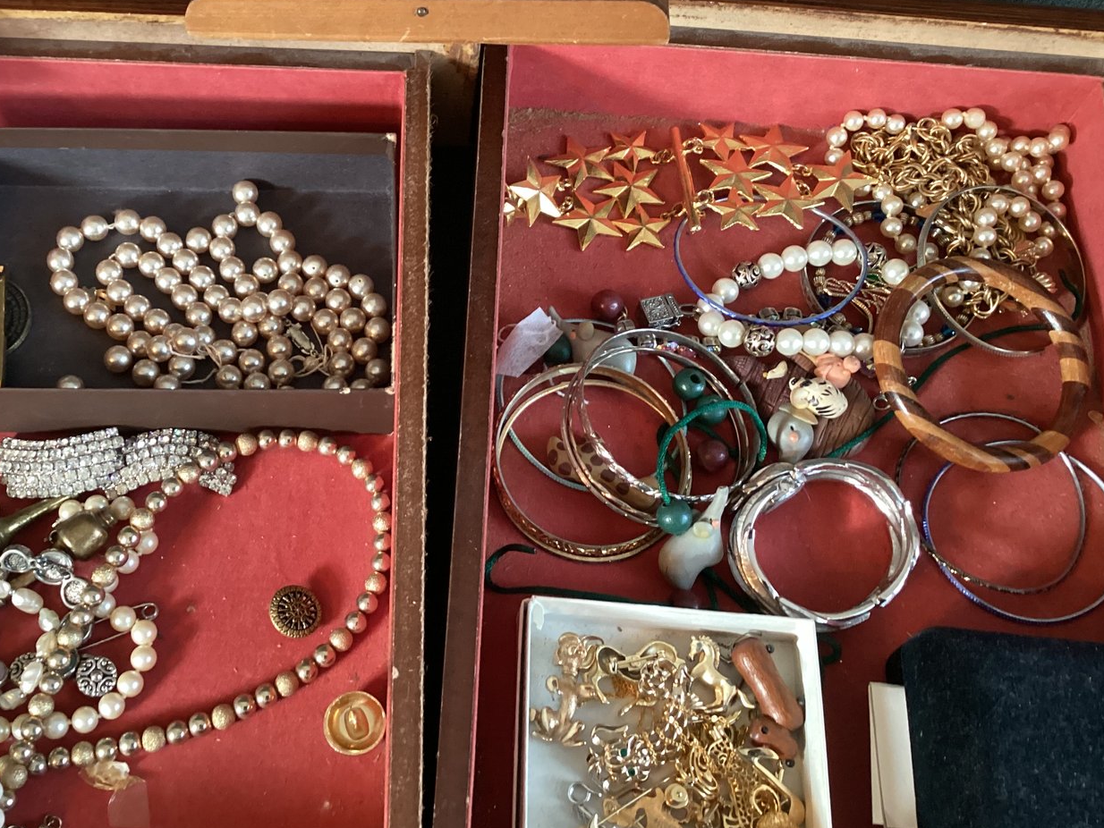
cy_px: 358
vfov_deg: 37.7
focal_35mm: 38
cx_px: 439
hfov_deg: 48.7
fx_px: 1212
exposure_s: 1/33
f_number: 2.4
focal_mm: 3.3
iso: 320
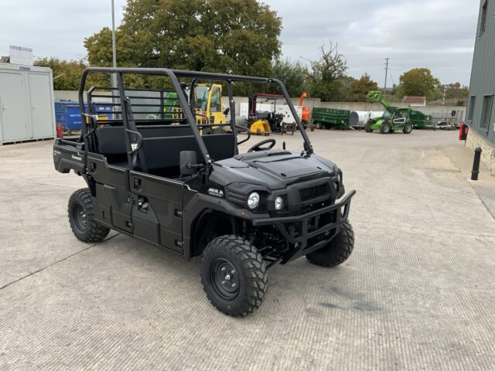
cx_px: 248
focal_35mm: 29
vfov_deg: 48.2
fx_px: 415
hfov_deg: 61.7
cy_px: 186
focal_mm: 3
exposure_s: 1/500
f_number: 1.8
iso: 16
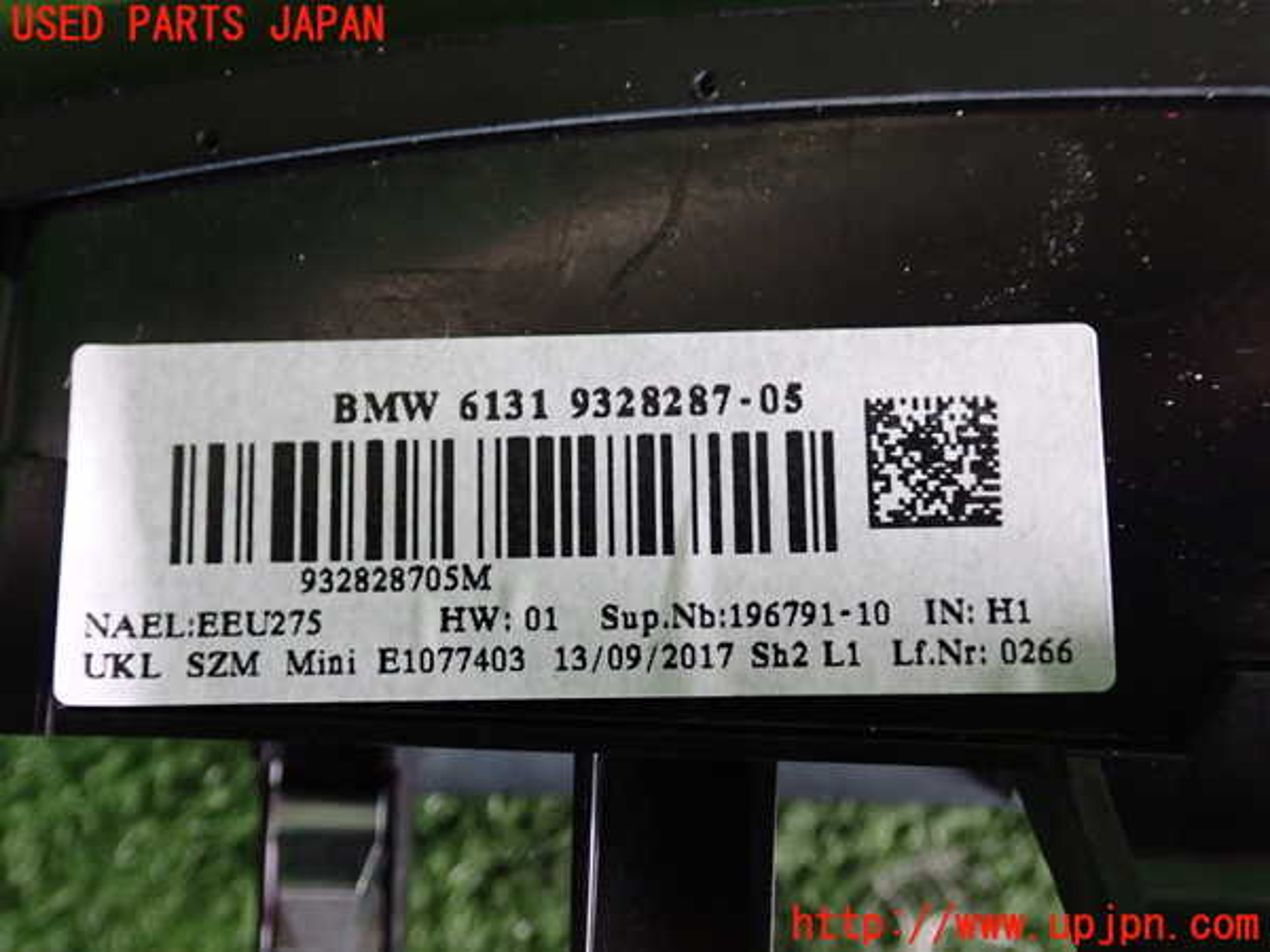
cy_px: 476
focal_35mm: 38
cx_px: 635
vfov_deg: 37.7
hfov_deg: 49.0
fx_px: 1394
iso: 640
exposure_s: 1/40
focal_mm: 6.83
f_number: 2.7
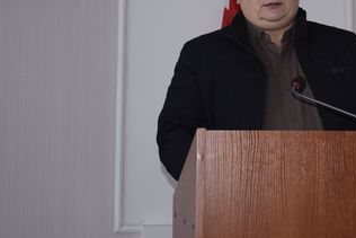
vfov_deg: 14.1
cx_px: 297
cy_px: 28
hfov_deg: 20.9
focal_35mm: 96
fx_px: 952
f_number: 4
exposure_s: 1/60
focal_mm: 27
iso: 1100
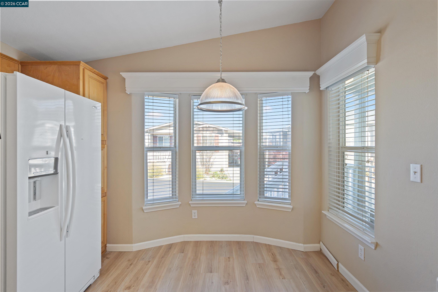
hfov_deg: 93.3
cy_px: 146
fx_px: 207
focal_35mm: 17
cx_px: 219
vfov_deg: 70.4
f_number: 7.1
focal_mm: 17
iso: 160
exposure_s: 1/25
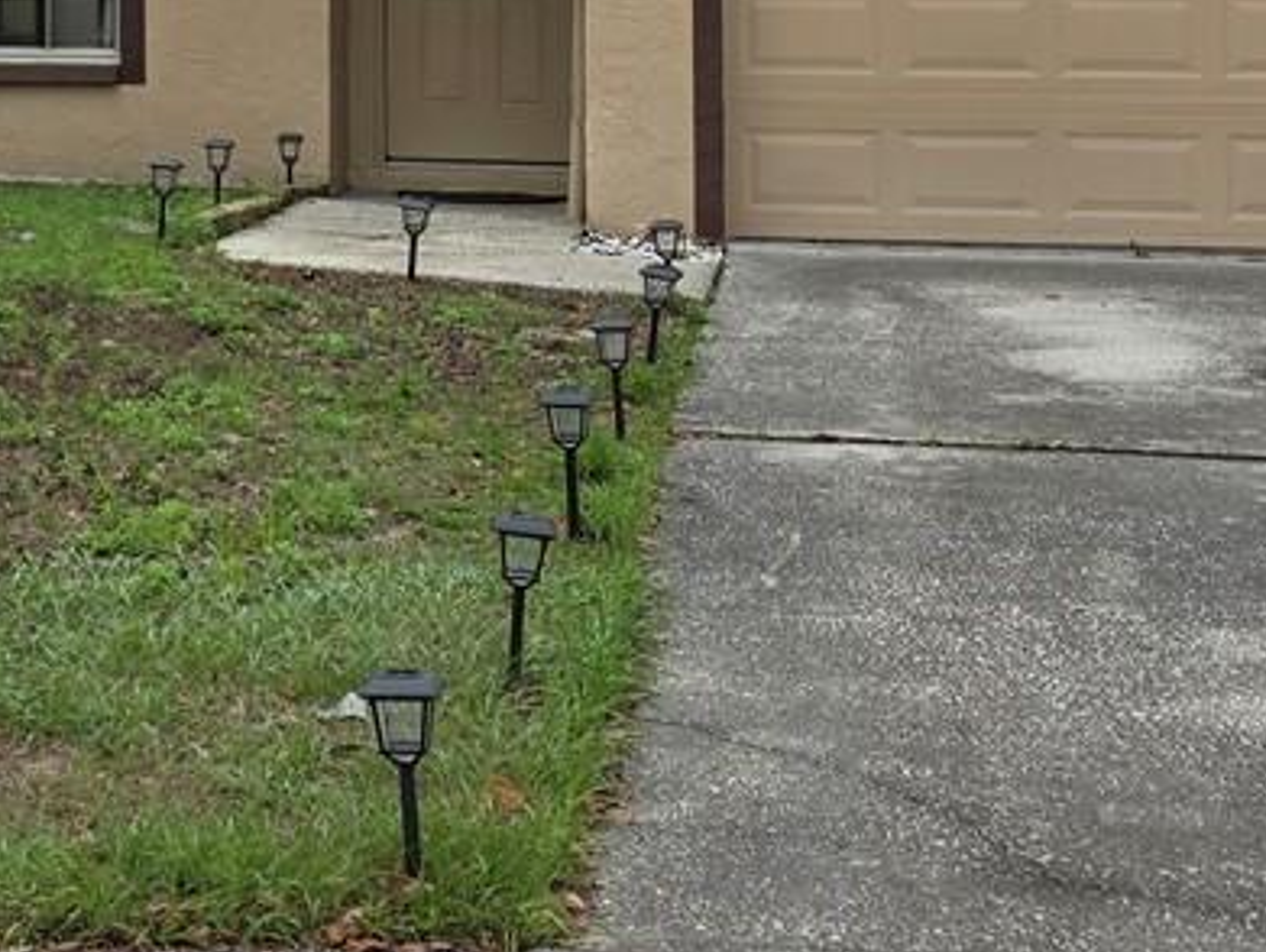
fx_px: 3441
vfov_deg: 15.2
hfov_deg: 20.2
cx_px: -16
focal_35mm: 94
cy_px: -185
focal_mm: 6.3
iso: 80
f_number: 1.7
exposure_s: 1/3143
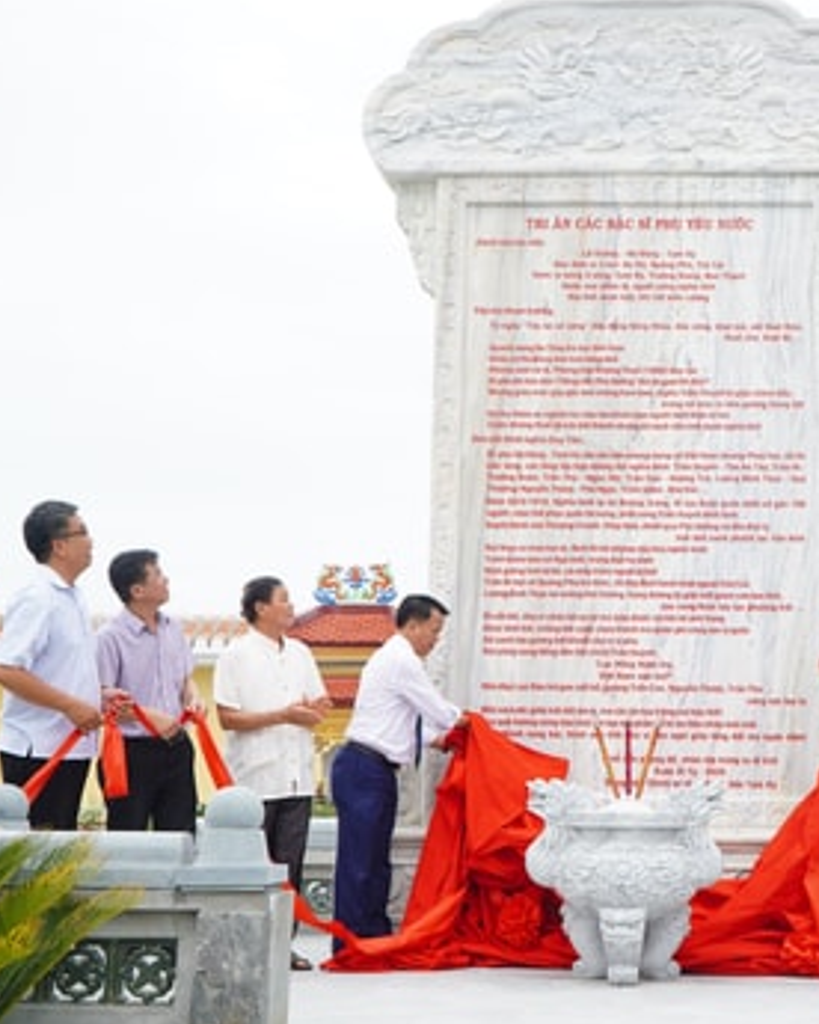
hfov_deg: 29.4
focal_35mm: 51
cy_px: 505
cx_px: 614
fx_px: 1537
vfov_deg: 36.8
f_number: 5
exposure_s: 1/200
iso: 100
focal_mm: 23
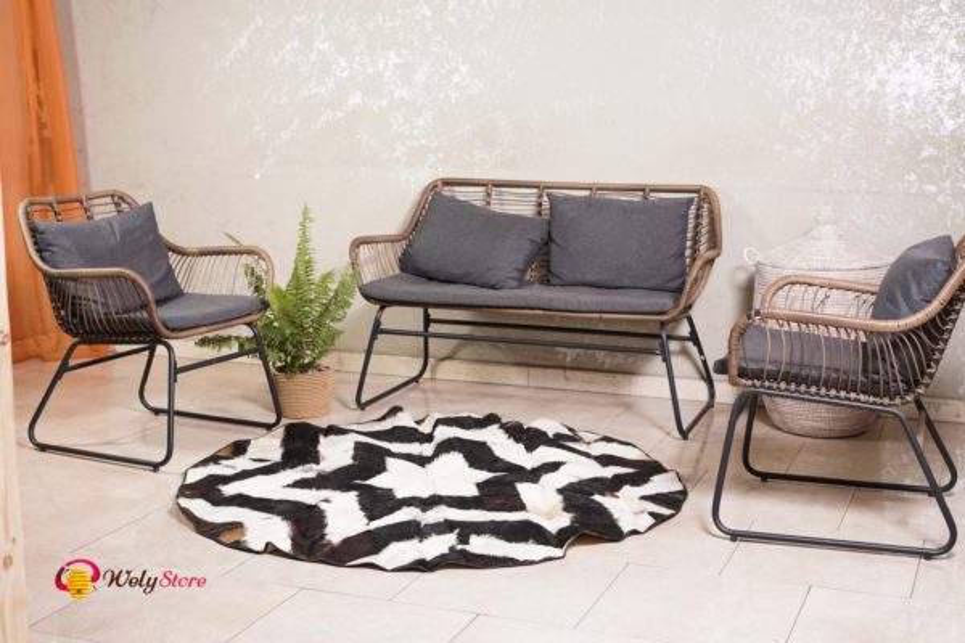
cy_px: 322
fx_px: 1340
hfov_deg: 39.6
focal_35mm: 50
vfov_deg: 27.0
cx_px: 482
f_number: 4.5
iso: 1000
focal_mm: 50
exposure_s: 1/60
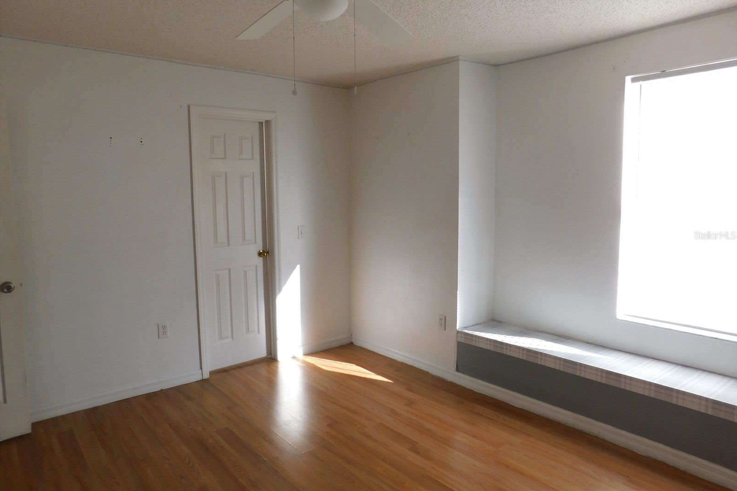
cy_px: 235
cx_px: 368
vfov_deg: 53.1
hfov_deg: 73.7
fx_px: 491
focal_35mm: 24
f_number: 3
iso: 125
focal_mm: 4
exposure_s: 1/60
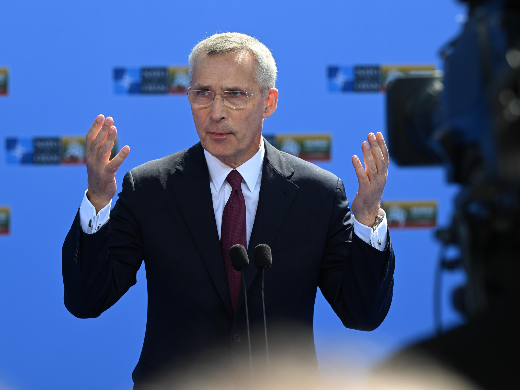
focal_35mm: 157
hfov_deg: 12.6
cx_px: 241
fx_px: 2358
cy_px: 195
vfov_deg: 9.5
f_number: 5.6
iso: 500
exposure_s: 1/1600
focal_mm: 145
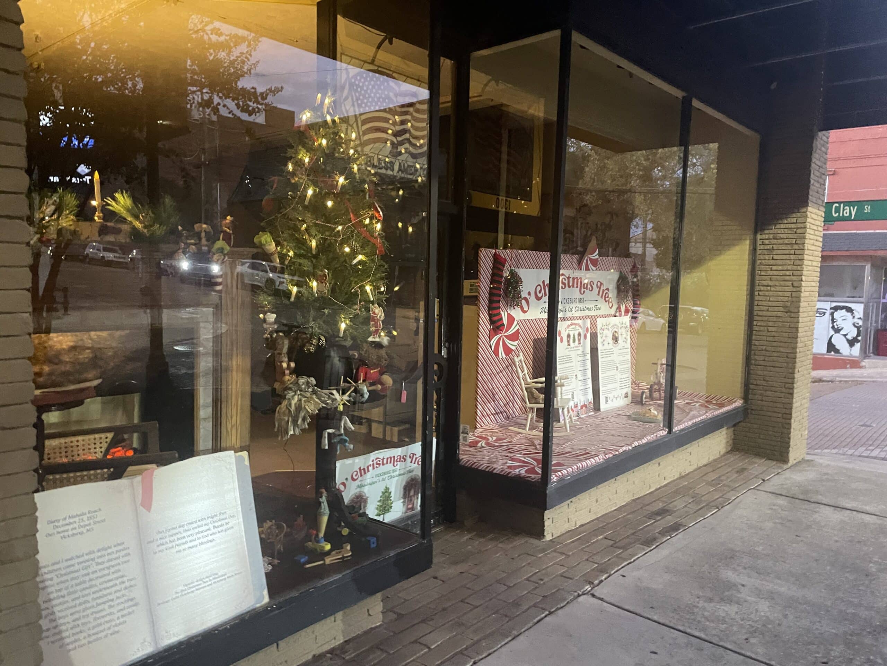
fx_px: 666
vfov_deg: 53.1
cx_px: 444
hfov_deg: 67.3
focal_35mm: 26
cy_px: 333
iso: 640
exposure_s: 1/30
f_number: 1.6
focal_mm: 4.2
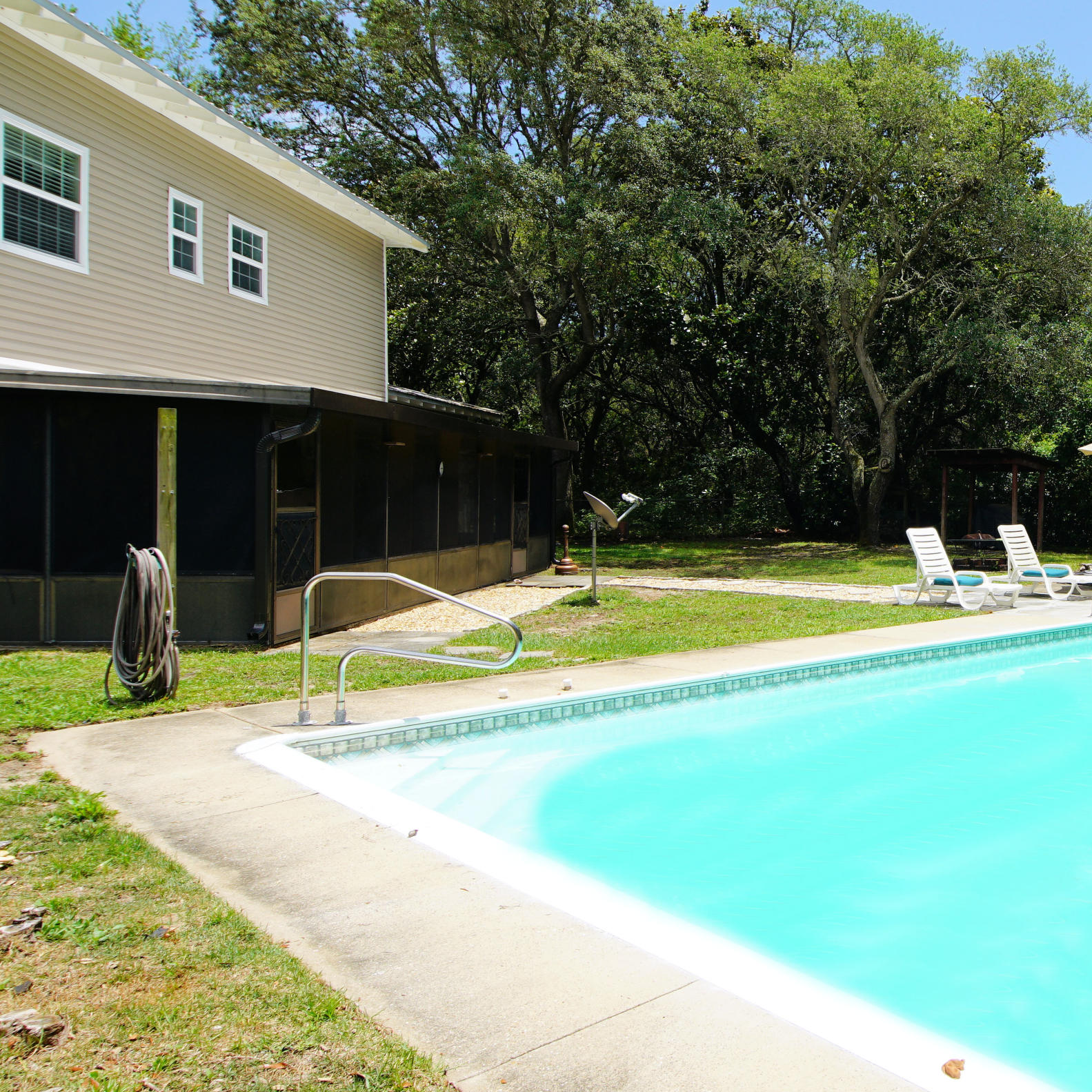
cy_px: 514
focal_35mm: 29
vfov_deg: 55.6
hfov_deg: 50.0
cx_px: 963
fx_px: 1035
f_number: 10
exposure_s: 1/125
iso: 100
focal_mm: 12
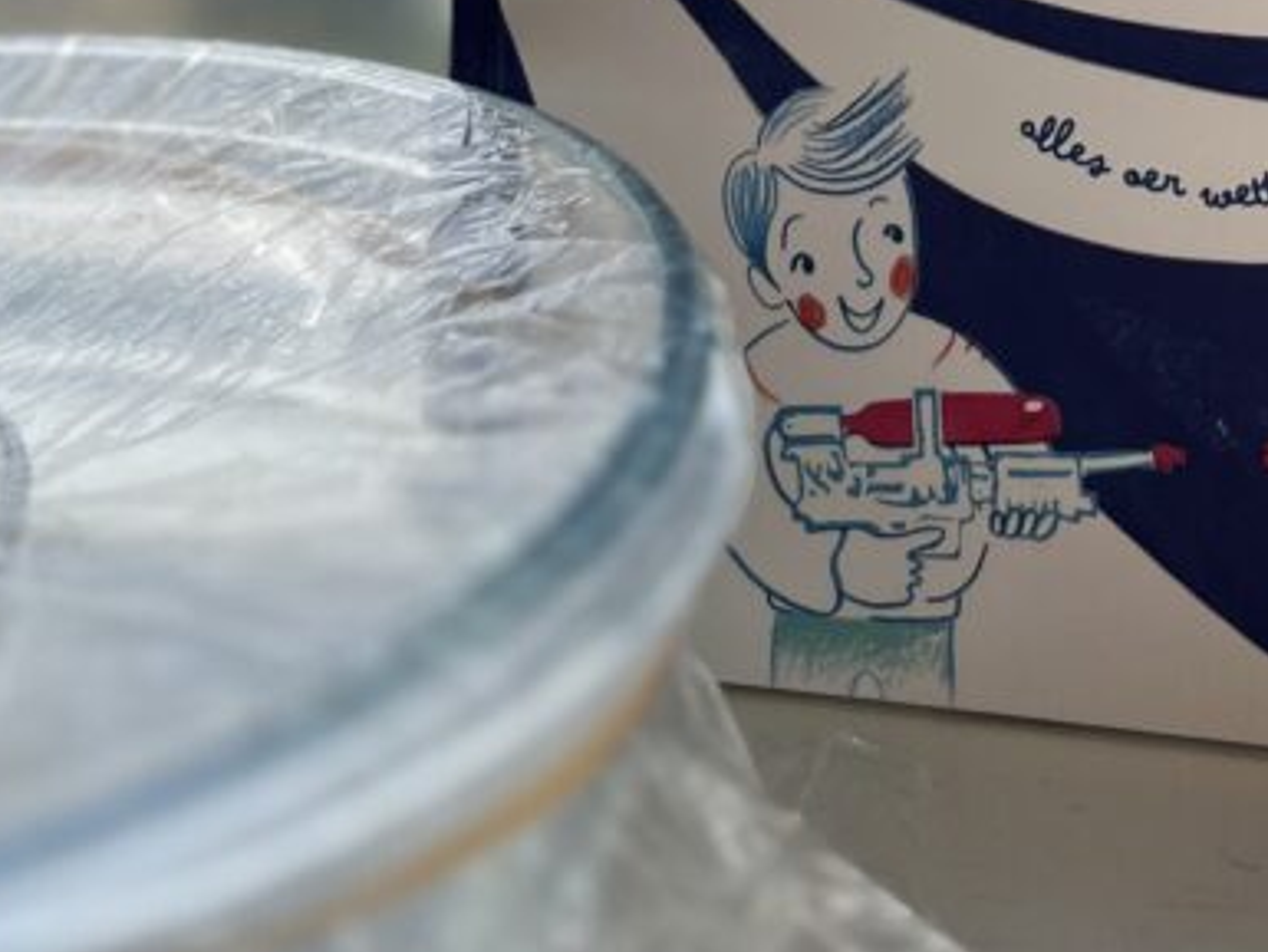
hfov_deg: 23.9
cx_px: 912
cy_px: -497
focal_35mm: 81
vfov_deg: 16.5
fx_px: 2968
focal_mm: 5.1
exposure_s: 1/265
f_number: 1.6
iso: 50
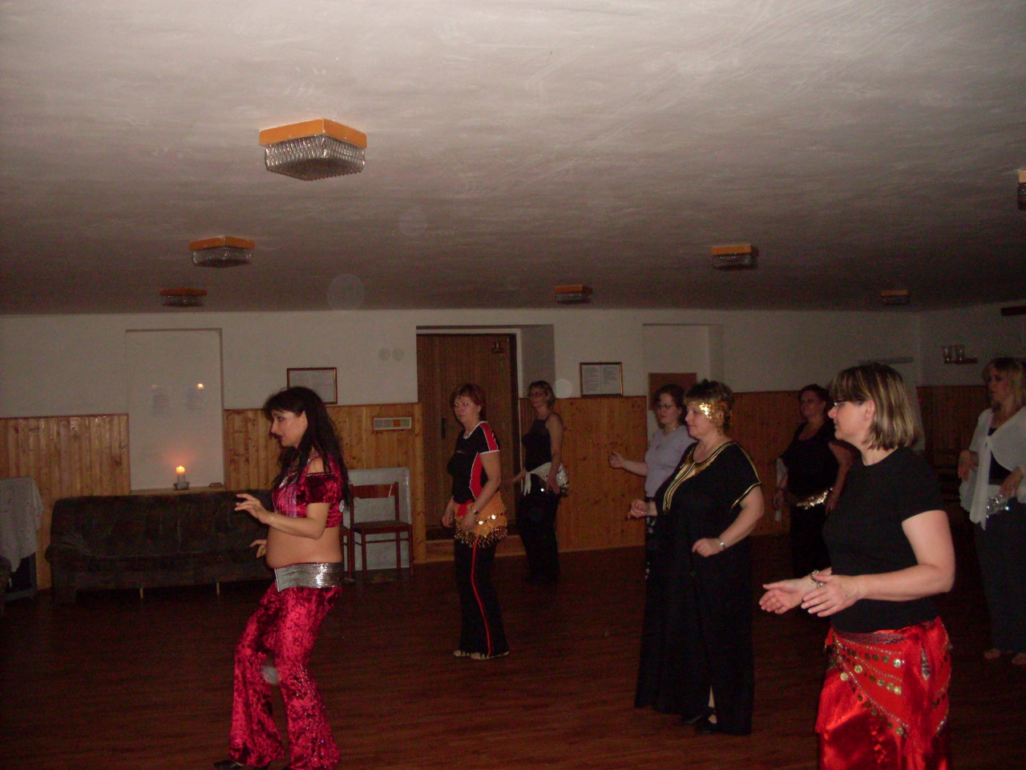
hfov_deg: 49.0
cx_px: 513
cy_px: 385
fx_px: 1126
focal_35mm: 38
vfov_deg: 37.7
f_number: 2.8
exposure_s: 1/45
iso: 240
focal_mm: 6.3
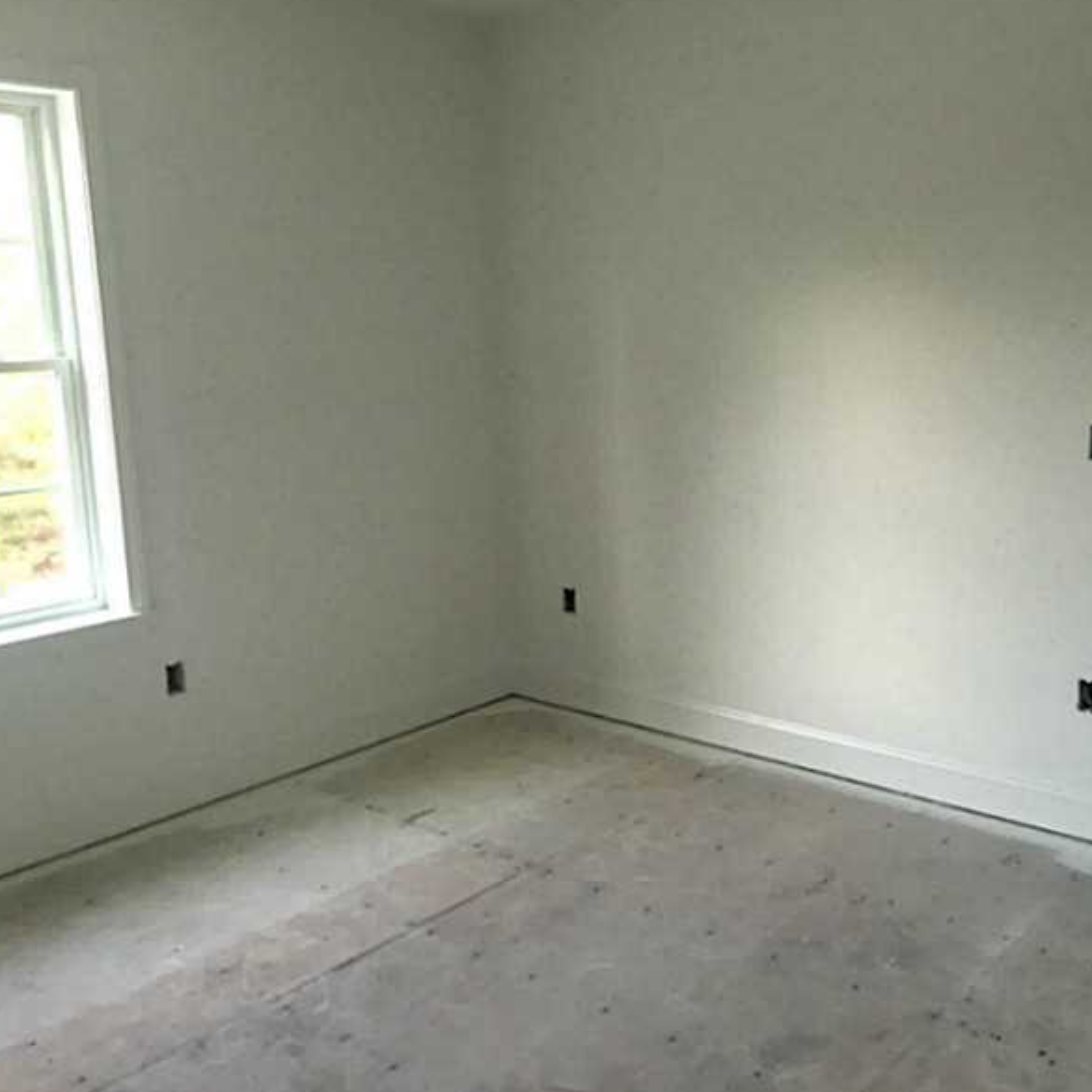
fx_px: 1249
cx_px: 663
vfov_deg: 47.2
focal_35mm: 35
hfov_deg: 46.9
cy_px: 546
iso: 80
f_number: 2.2
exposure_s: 1/30
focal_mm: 4.15
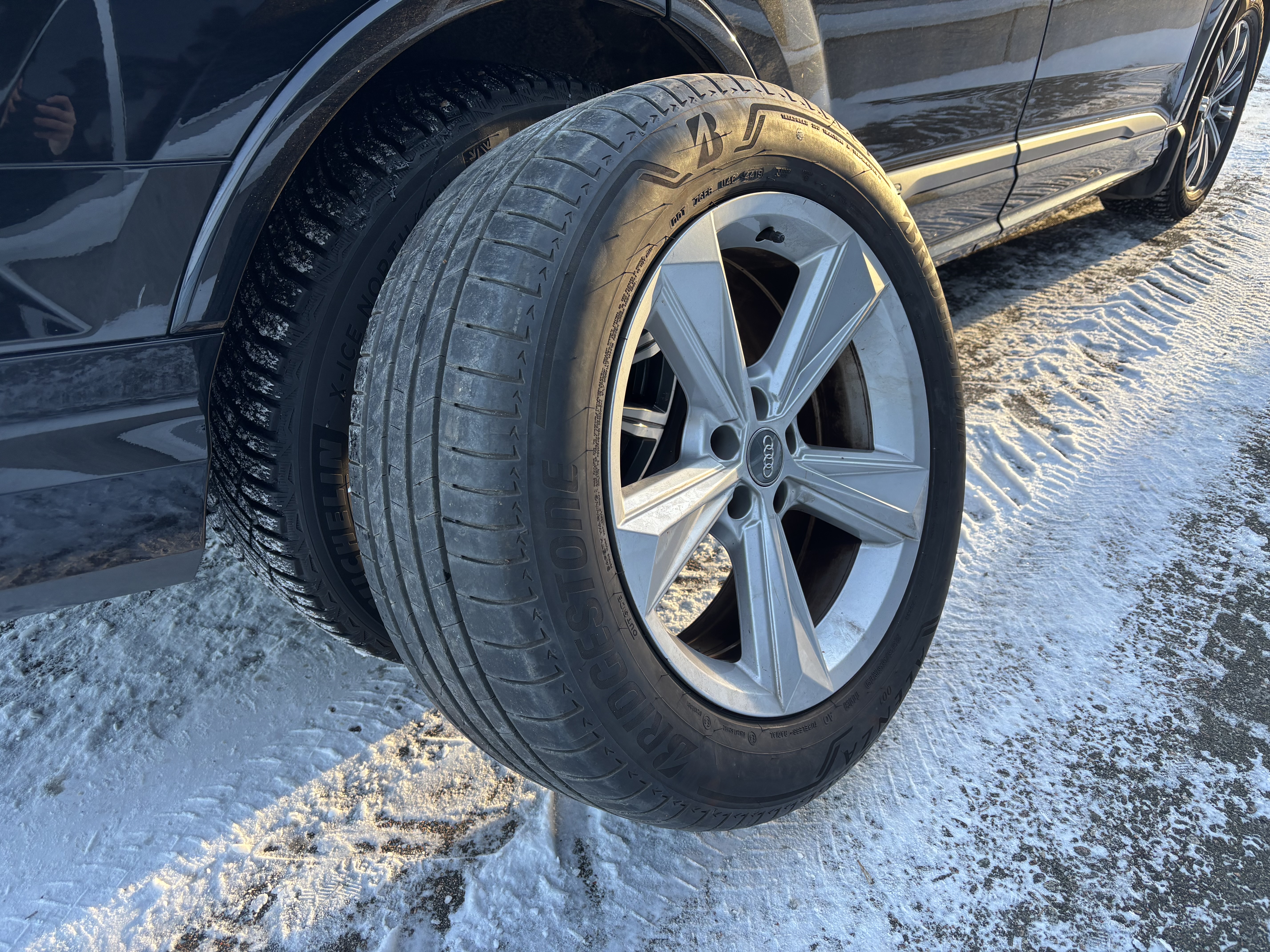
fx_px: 954
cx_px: 635
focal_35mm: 26
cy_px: 476
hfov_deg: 67.3
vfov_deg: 53.1
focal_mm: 5.96
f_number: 1.6
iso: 40
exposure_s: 1/121
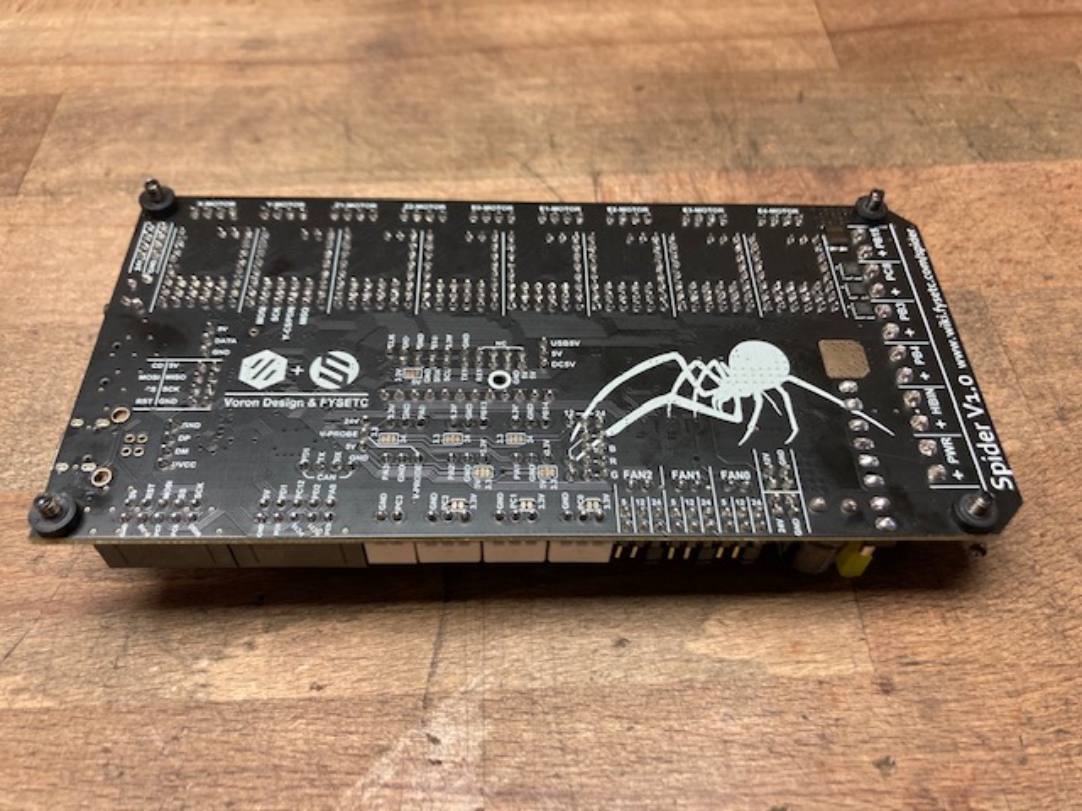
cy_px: 406
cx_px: 541
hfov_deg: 63.4
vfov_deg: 49.7
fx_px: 875
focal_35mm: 28
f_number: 1.8
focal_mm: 3.99
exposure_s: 1/50
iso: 200
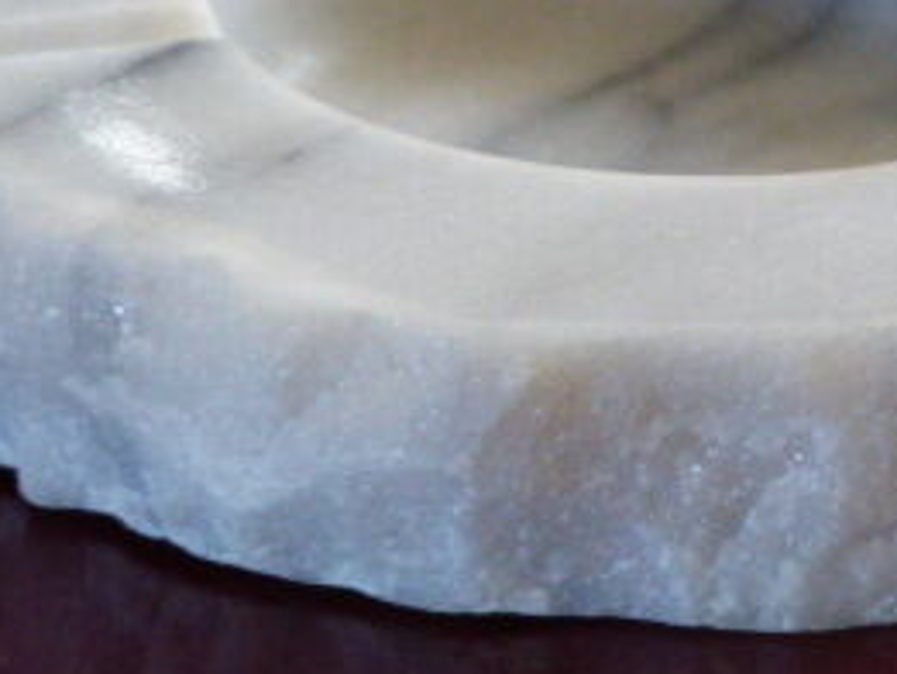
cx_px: 646
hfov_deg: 2.8
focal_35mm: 710
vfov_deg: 2.1
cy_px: -3
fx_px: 18407
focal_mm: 52.3
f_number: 2.8
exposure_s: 1/50
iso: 400
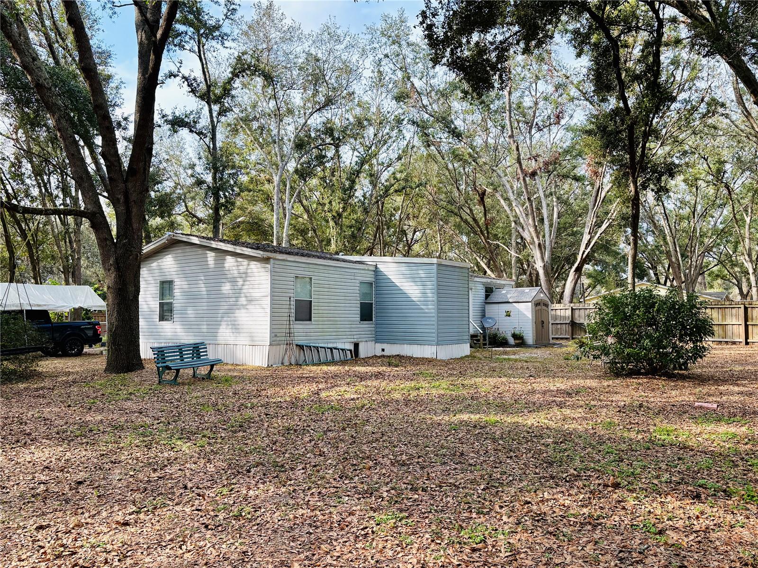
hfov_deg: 67.3
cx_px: 379
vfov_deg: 53.0
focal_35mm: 26
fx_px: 569
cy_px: 284
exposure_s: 1/987
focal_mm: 5.96
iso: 64
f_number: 1.6
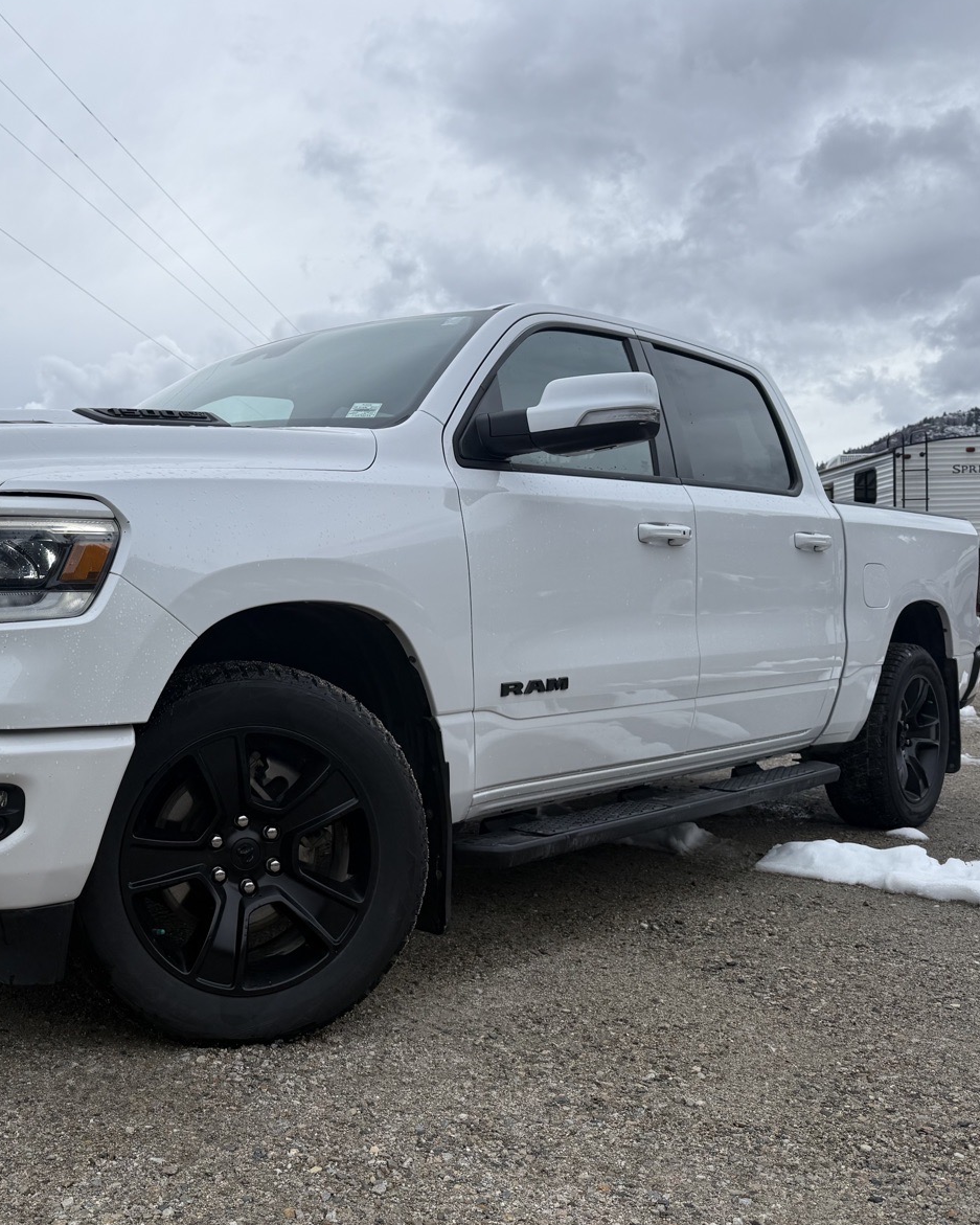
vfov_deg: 55.7
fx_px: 1160
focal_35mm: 32
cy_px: 613
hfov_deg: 44.7
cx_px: 280
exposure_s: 1/3759
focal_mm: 6.76
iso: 80
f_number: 1.78
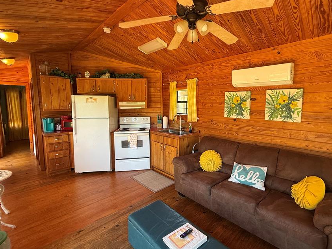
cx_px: 188
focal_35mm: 17
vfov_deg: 74.6
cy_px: 117
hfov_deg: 90.5
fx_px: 163
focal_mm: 2.22
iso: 125
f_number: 2.2
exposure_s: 1/99
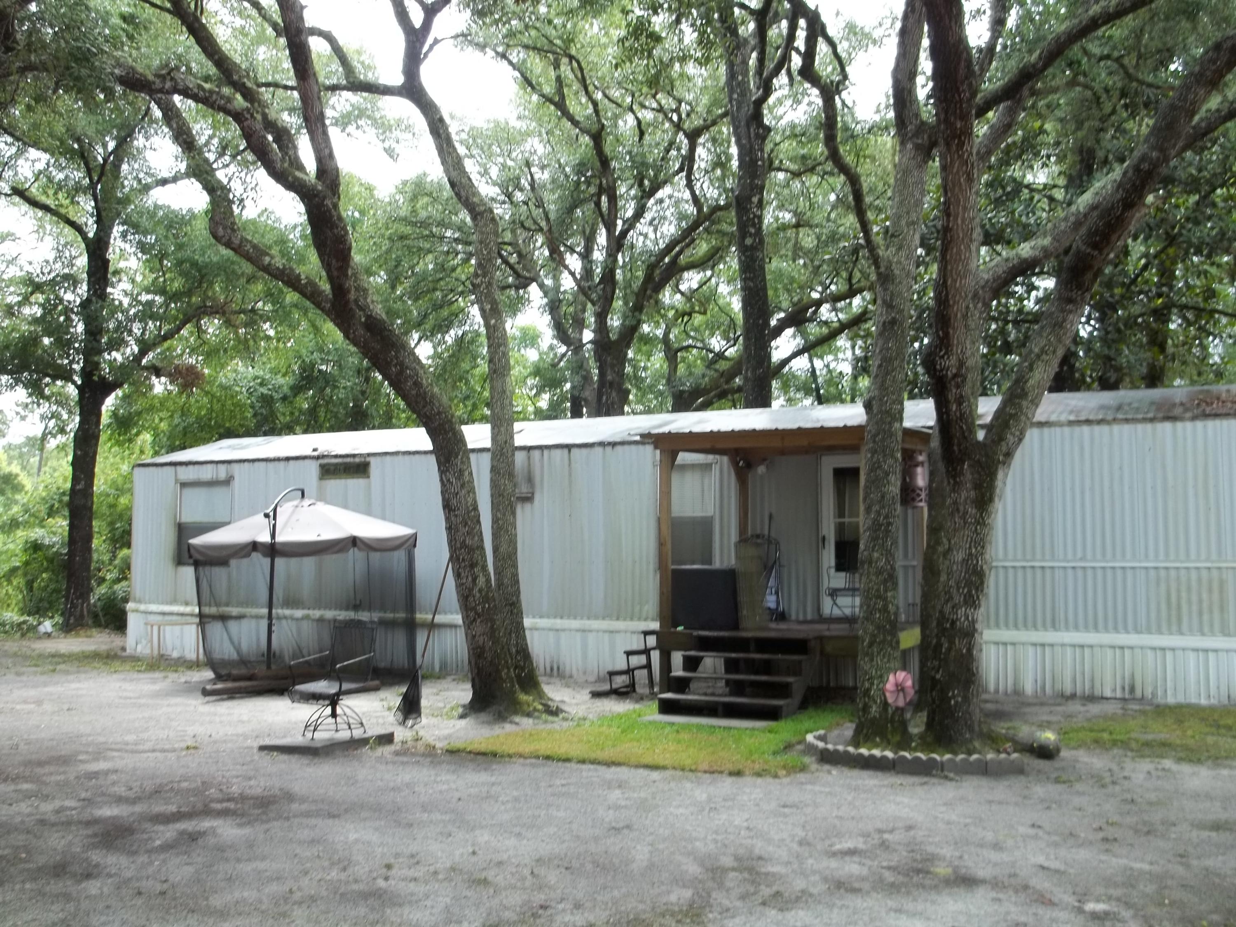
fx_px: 1178
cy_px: 464
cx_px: 618
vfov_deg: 42.9
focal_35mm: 33
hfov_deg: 55.4
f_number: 3.3
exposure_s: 1/60
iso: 64
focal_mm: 5.9
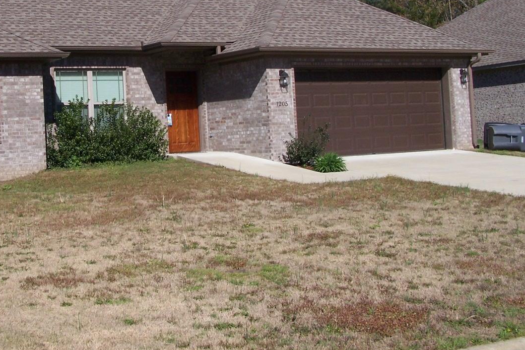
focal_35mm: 58
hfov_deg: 34.1
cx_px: 167
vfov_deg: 23.0
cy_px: 71
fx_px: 846
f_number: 6.3
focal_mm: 6.3
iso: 80
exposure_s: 1/500
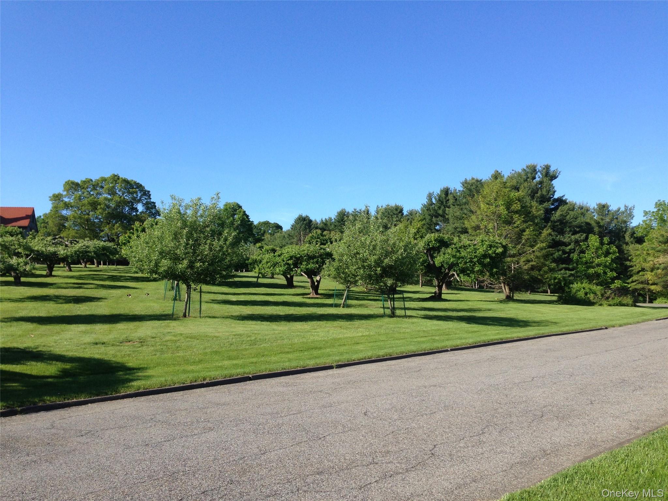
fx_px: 637
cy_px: 250
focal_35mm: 33
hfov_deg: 55.4
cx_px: 334
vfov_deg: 42.9
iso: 50
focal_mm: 4.13
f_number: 2.4
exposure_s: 1/968
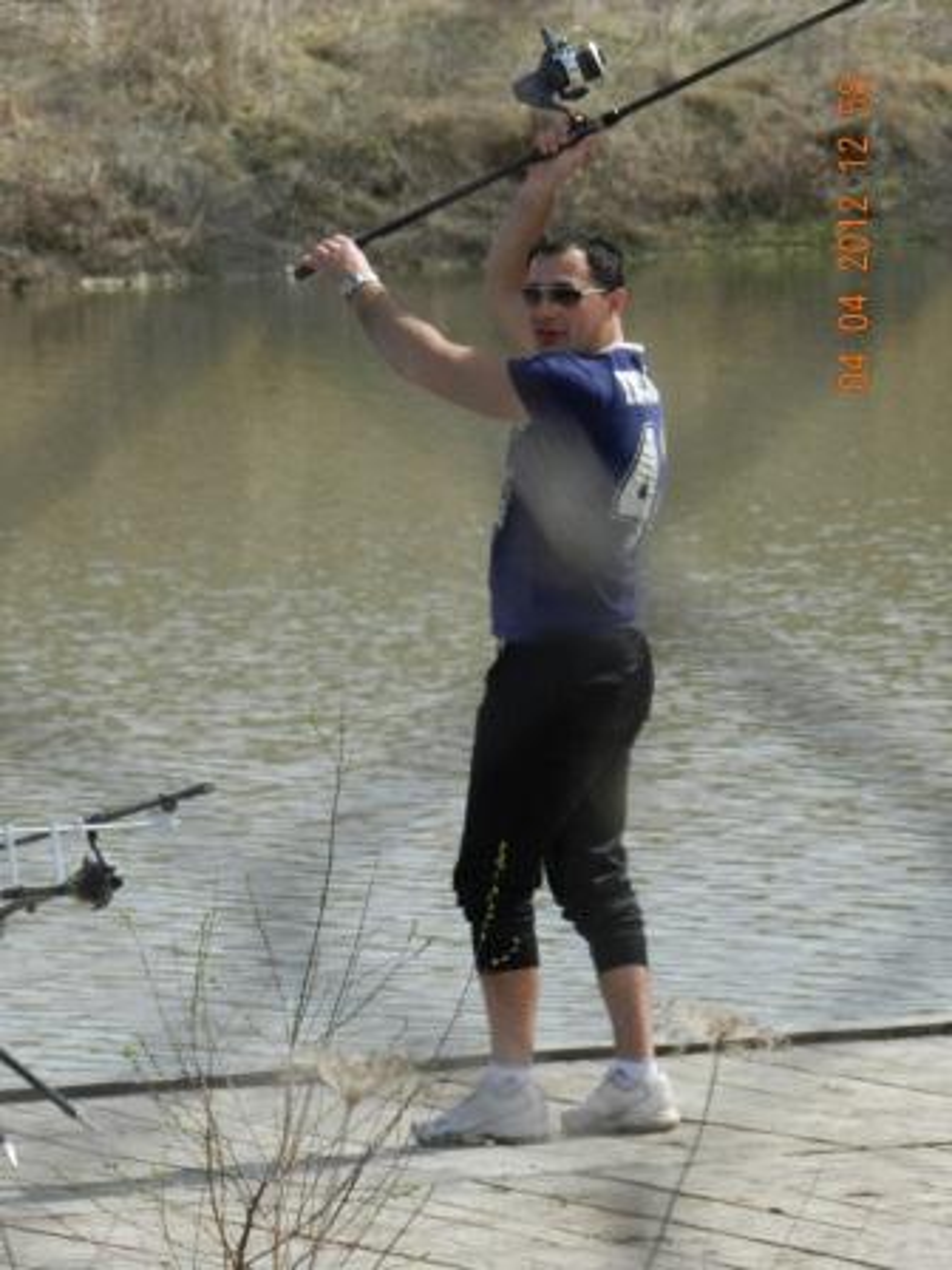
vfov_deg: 4.6
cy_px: 635
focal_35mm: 435
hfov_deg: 3.4
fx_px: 15951
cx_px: 476
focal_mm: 77.3
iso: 160
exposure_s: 1/500
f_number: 6.3
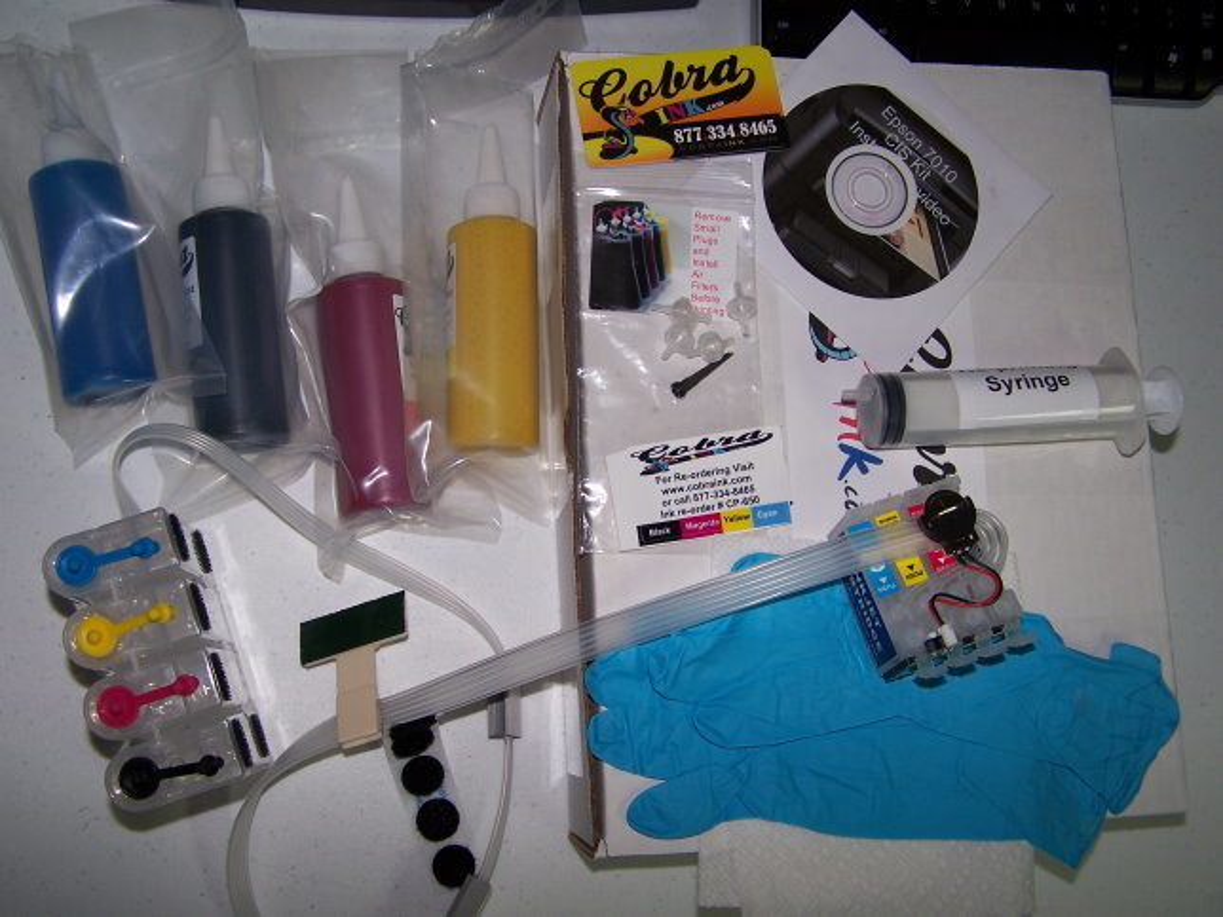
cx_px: 612
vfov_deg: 37.7
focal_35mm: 38
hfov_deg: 49.0
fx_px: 1343
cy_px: 458
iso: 80
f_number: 2.8
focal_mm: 6.3
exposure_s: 1/60
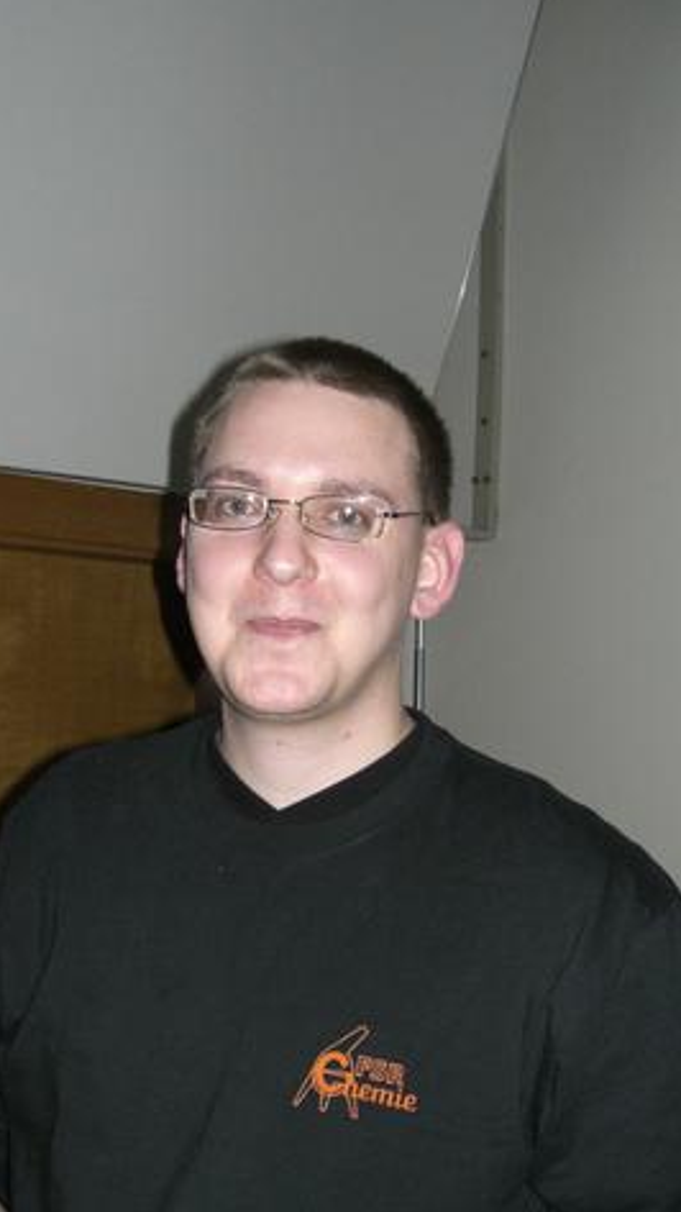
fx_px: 1349
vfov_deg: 48.4
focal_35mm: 42
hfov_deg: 28.3
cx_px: 287
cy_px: 600
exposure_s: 1/60
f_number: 3.1
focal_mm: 6.3
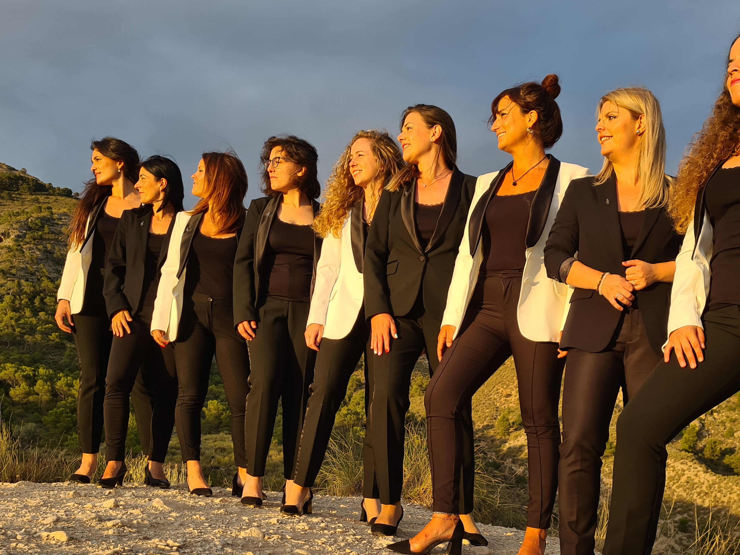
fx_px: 855
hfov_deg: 46.2
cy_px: 388
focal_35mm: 40
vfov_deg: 35.5
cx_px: 478
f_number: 1.8
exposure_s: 1/744
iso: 50
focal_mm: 5.4
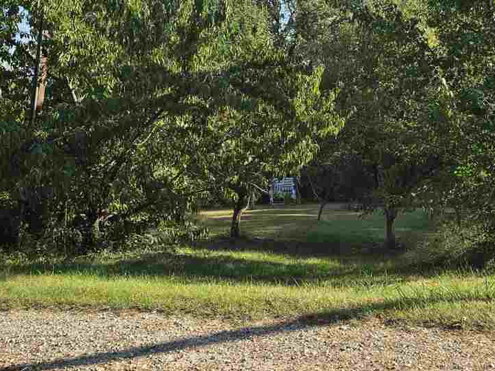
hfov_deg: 44.9
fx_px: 586
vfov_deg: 34.7
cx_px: 340
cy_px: 110
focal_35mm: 41
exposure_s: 1/416
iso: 12
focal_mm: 6.3
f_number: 1.7
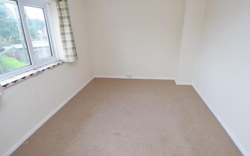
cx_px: 125
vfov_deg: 62.2
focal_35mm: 19
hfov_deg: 88.0
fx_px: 129
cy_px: 76
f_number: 5.6
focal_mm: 12
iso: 400
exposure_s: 1/125
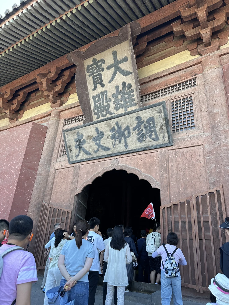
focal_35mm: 24
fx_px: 212
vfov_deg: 71.6
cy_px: 152
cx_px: 114
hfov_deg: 56.8
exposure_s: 1/234
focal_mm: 6.86
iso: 64
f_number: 1.78
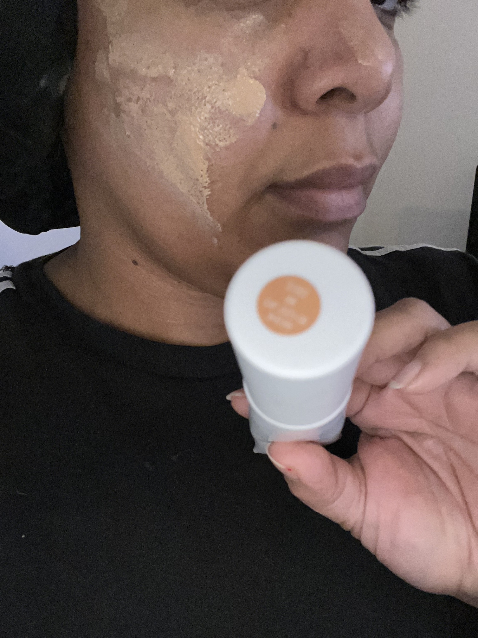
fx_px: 552
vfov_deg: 60.0
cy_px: 319
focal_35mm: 30
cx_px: 239
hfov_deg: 46.8
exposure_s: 1/26
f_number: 2.2
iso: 500
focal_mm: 2.71
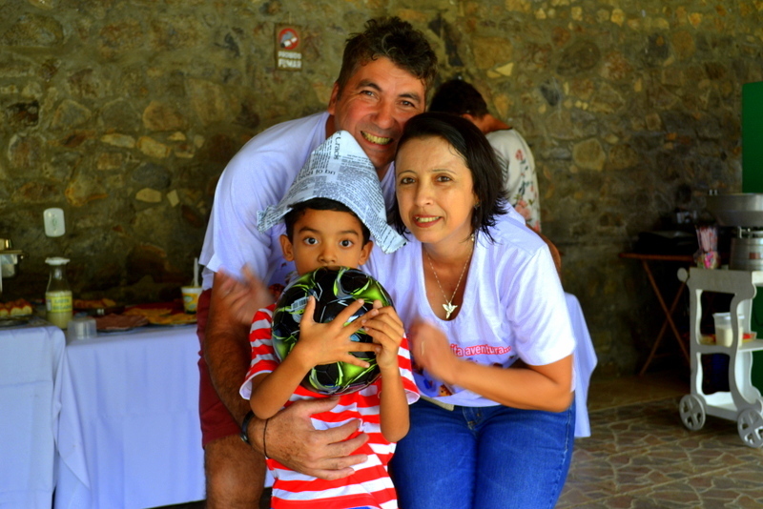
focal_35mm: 48
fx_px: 1018
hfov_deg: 41.1
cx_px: 382
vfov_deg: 28.1
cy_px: 254
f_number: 4.8
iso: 400
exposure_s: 1/50
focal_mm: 32
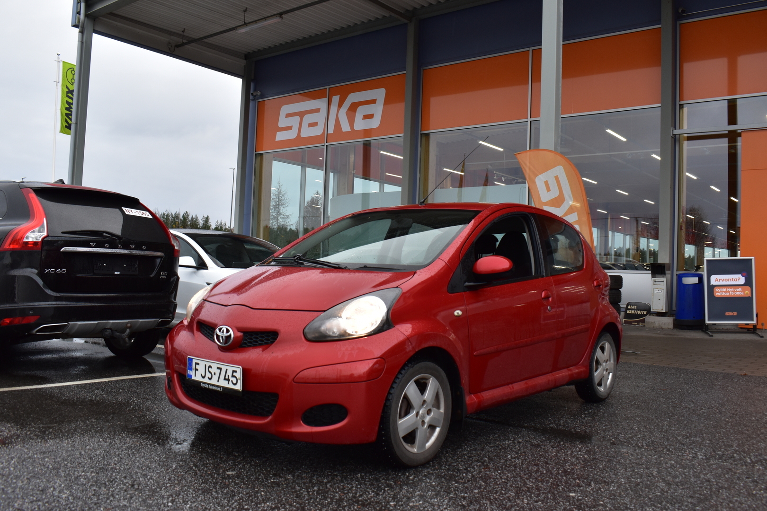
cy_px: 256
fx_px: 671
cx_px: 384
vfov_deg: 41.7
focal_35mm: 32
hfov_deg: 59.5
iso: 400
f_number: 9.5
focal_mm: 21
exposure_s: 1/90
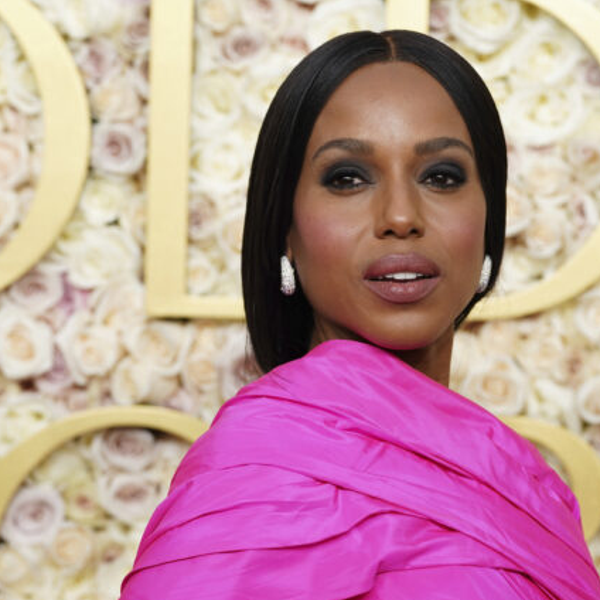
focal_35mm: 235
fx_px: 4608
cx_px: 324
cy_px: 301
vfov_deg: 7.4
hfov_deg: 7.4
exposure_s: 1/640
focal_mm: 183
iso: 500
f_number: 6.3
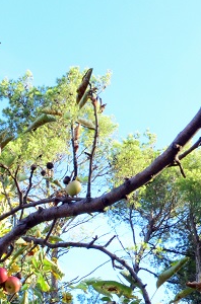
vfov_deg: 28.4
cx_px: -78
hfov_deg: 20.1
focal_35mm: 60
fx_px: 506
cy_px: 381
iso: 2000
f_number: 18
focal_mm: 12
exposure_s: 1/80
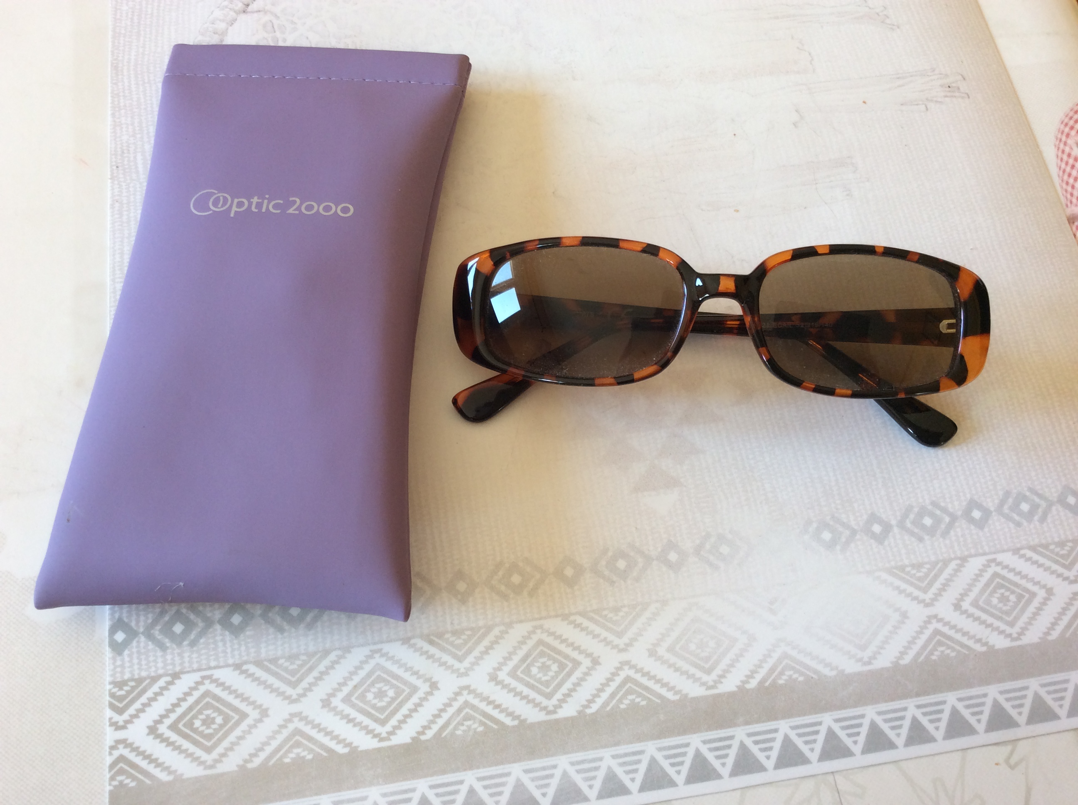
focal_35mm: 32
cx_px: 539
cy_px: 402
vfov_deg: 44.1
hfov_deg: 56.9
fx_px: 995
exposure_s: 1/33
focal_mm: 3.3
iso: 40
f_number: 2.4
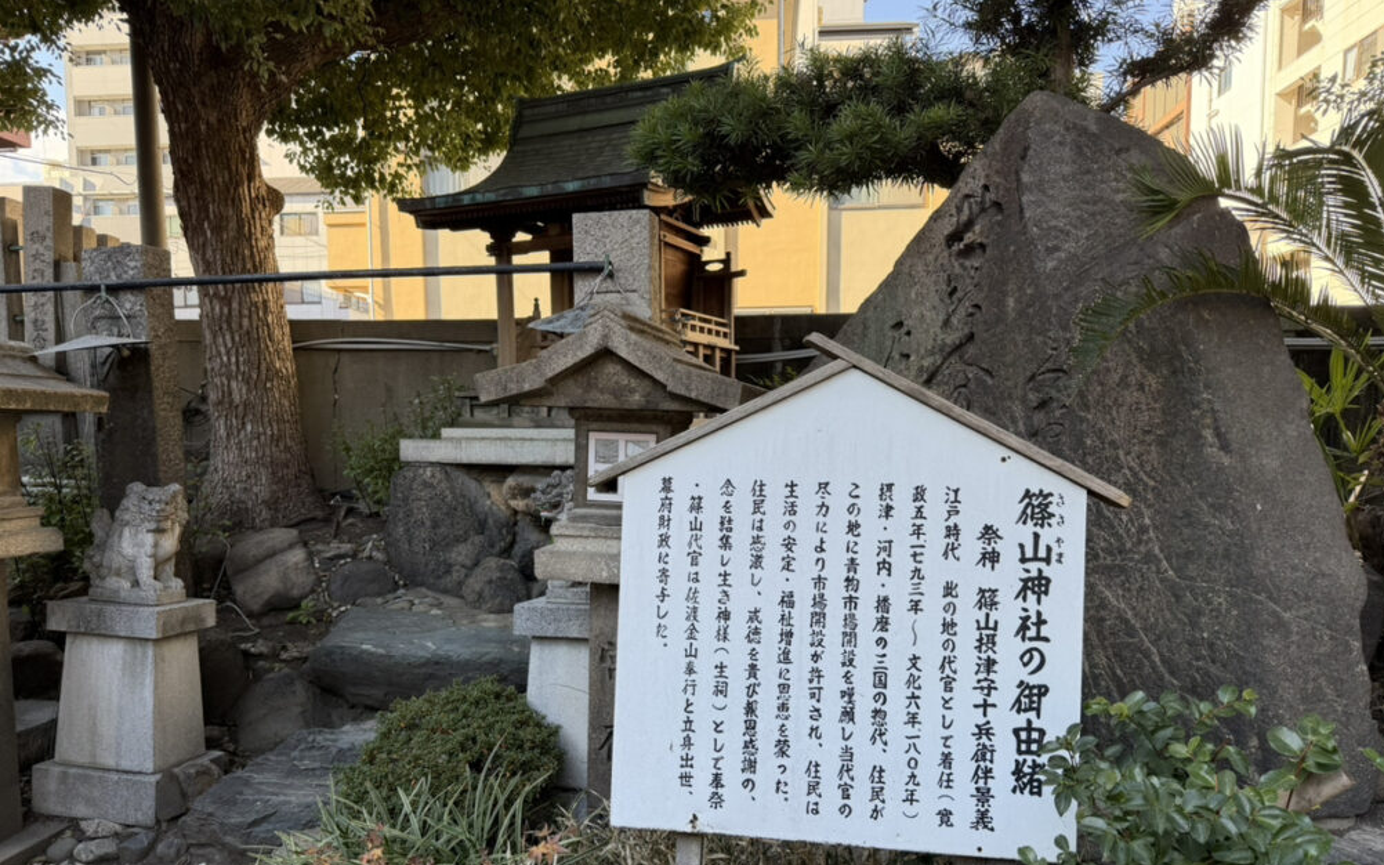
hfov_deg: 70.4
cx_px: 685
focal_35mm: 26
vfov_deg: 47.3
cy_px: 518
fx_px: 981
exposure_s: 1/617
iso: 100
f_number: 1.78
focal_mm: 6.76
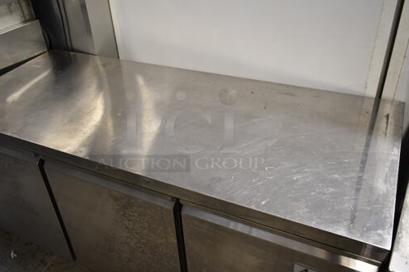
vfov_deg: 39.9
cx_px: 181
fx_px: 375
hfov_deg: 57.1
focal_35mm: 33
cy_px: 129
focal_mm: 18
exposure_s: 1/30
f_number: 3.5
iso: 560
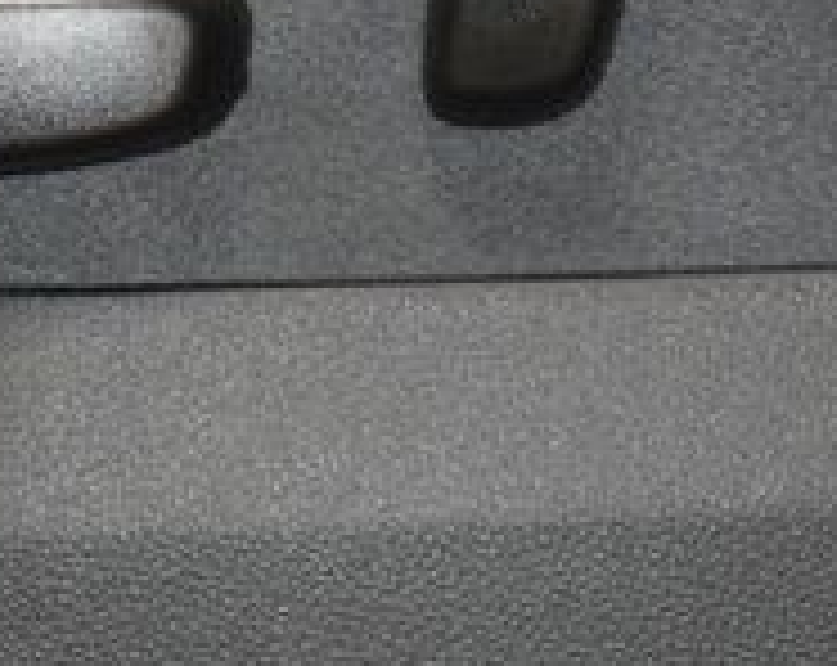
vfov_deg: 4.5
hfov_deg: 5.7
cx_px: 508
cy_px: 47
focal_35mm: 340
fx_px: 8405
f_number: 4.5
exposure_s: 1/60
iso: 1800
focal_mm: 70
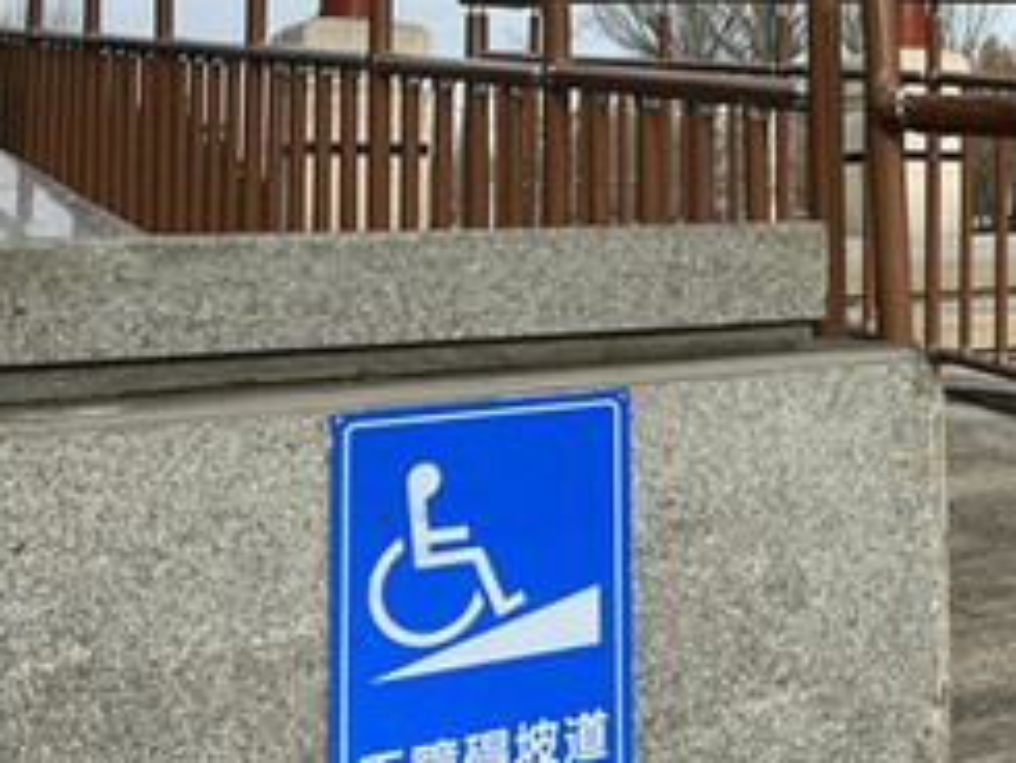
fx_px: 1997
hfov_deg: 25.1
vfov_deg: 21.1
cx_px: 1286
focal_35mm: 68
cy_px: 50
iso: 50
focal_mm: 5.7
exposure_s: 1/2208
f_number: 1.5
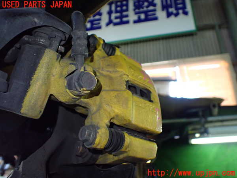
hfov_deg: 60.0
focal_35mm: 30
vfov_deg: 46.8
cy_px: 89
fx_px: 205
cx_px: 118
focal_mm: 5.4
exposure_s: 1/125
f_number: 2.3
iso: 640
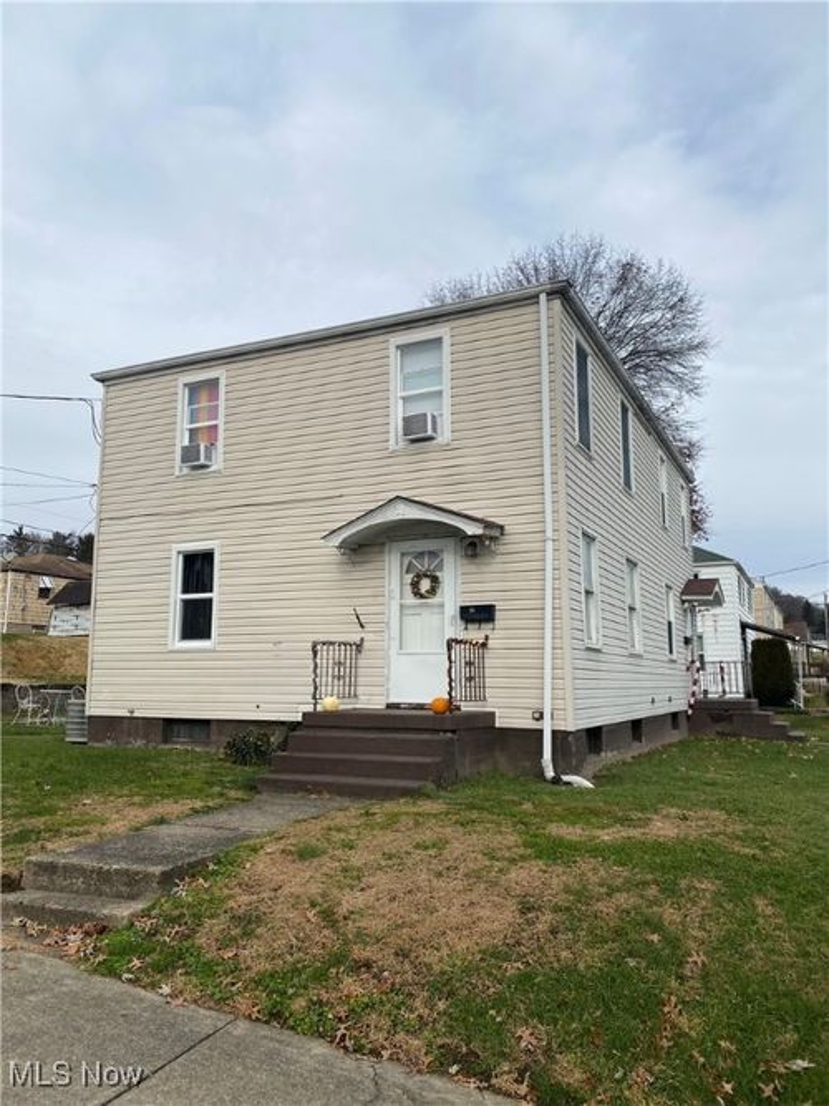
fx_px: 830
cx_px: 414
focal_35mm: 26
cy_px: 553
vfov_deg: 67.3
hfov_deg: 53.0
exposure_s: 1/2315
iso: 32
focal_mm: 4.25
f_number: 1.8
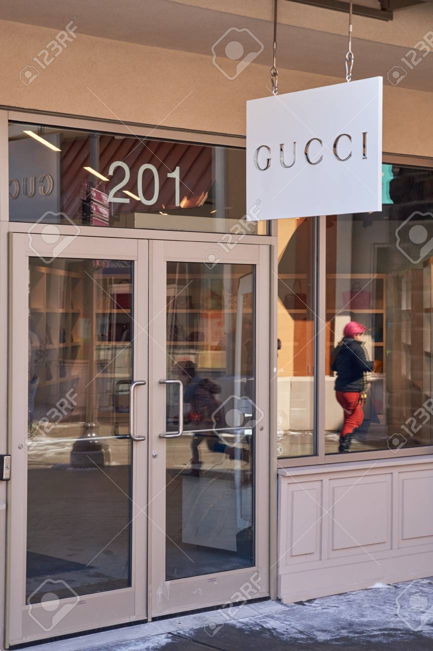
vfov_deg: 27.0
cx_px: 216
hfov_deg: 18.2
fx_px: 1355
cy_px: 326
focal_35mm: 75
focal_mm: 50
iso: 200
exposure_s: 1/200
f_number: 6.3
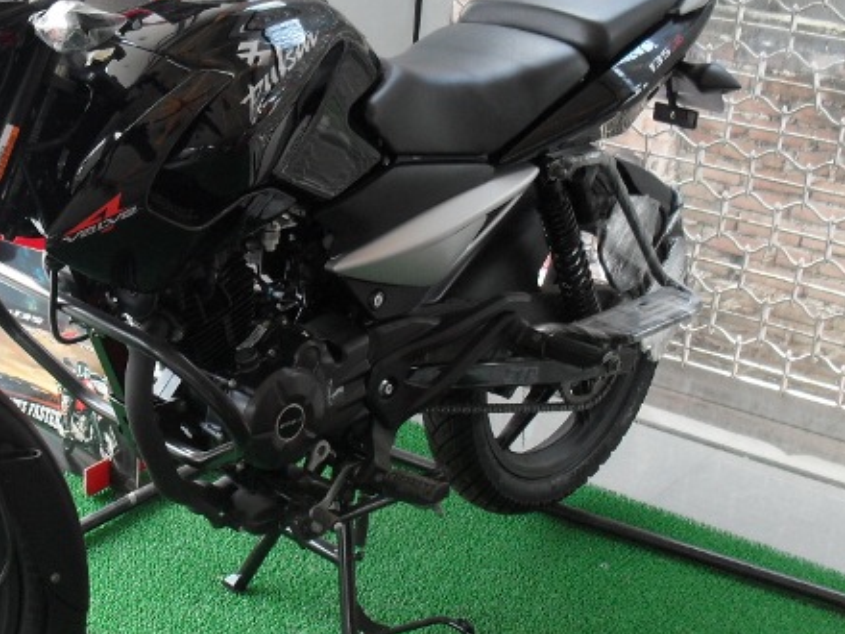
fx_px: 1391
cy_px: 281
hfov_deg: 33.2
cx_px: 230
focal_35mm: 57
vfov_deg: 25.6
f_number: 2.8
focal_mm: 6.3
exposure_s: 1/45
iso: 100
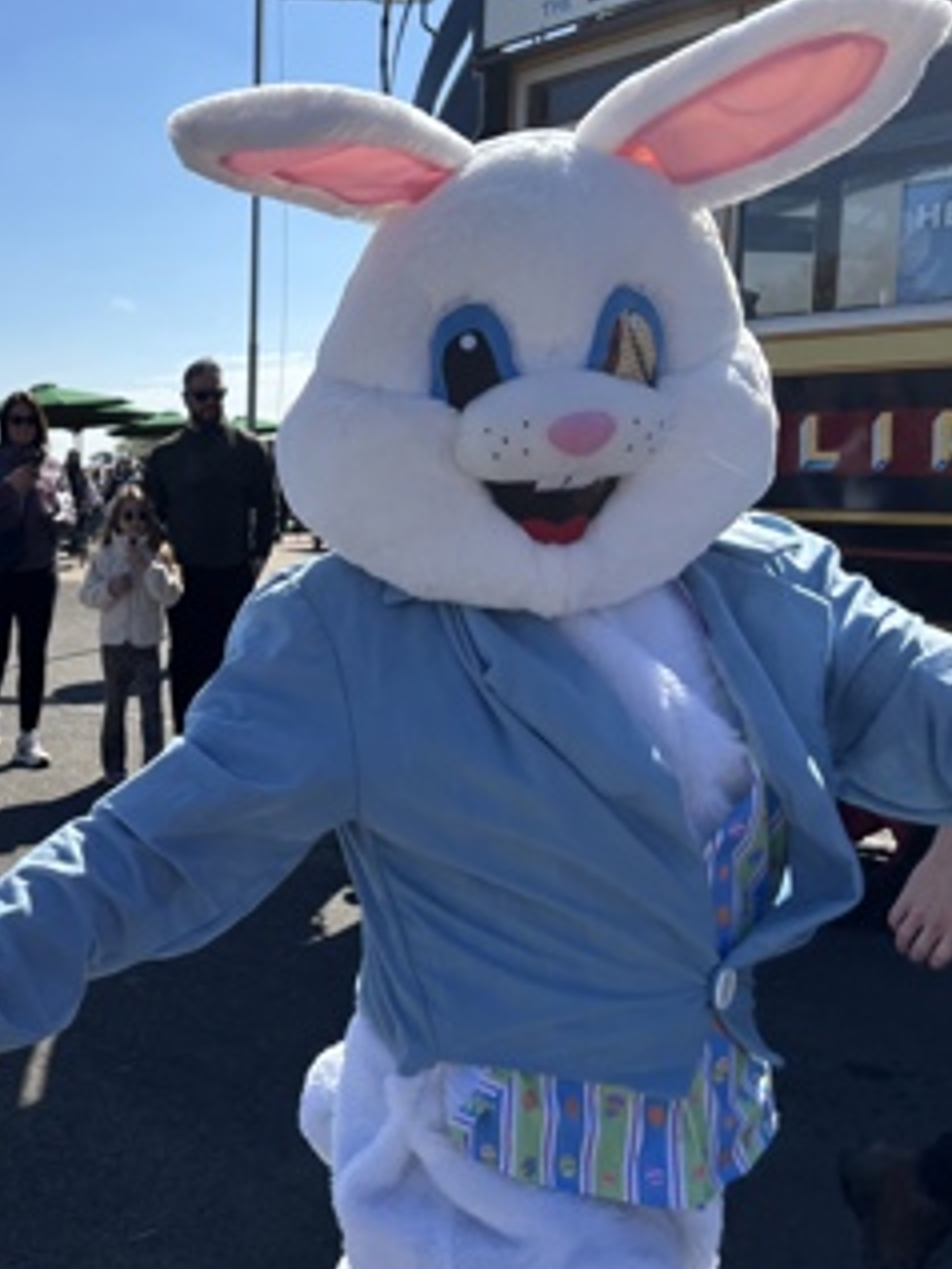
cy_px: 683
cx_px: -16
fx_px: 1502
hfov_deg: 32.2
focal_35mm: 41
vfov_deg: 45.7
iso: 50
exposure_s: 1/3311
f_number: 1.6
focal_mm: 5.96
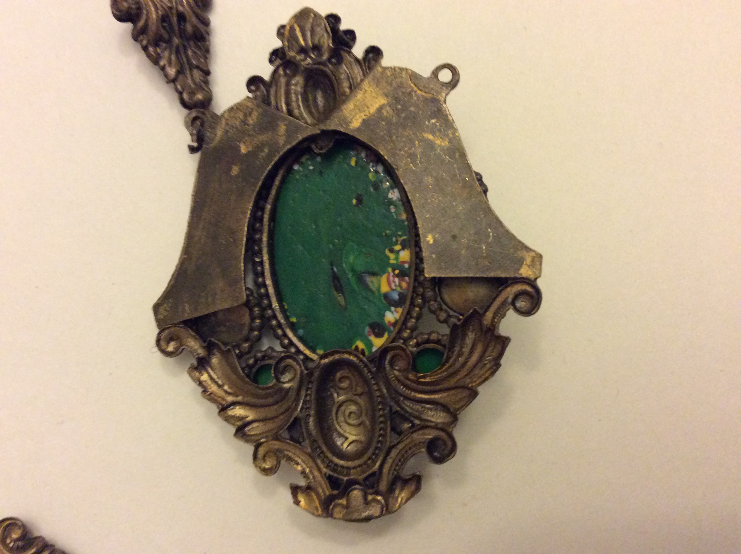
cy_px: 277
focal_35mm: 32
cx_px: 370
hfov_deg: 56.9
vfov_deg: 44.1
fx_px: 684
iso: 320
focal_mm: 3.3
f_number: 2.4
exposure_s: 1/24
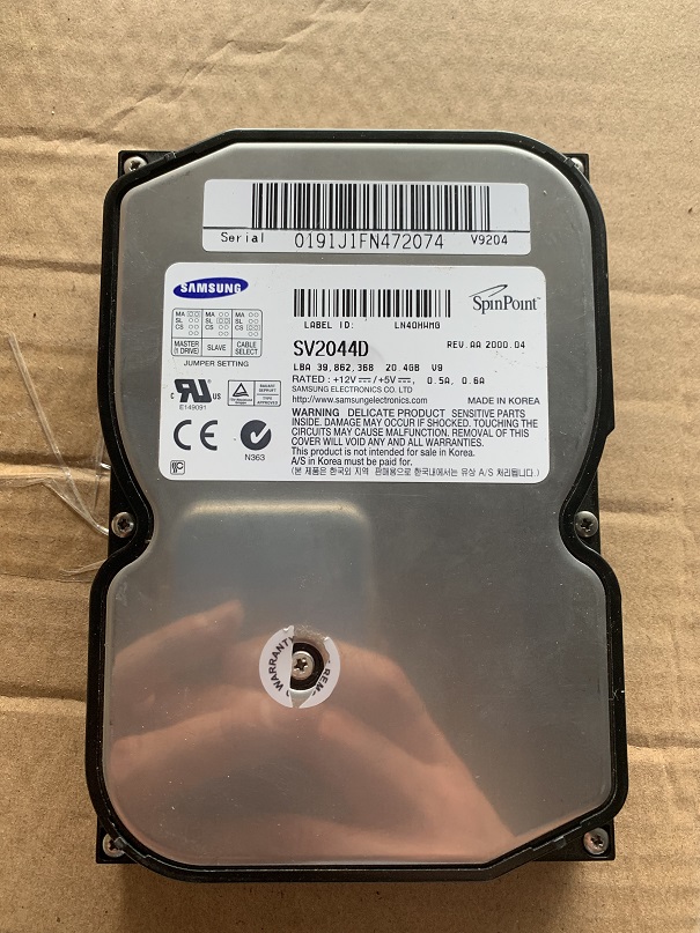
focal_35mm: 26
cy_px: 466
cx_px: 350
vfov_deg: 67.3
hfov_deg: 53.1
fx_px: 701
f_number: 1.8
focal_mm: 4.25
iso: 100
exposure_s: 1/100
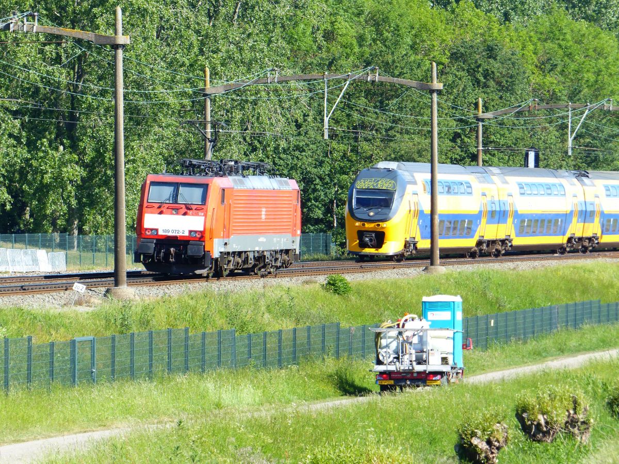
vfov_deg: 4.6
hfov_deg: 6.1
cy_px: 232
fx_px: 5776
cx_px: 310
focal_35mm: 323
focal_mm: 58.2
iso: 125
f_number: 4
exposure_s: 1/400
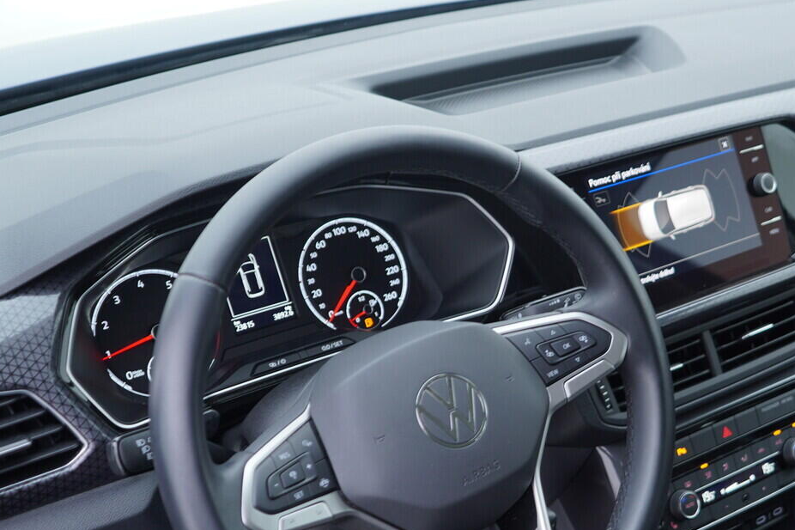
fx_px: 1236
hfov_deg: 35.4
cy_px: 349
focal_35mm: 56
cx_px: 508
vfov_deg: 24.1
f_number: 2.8
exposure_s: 1/40
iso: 160
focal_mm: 24
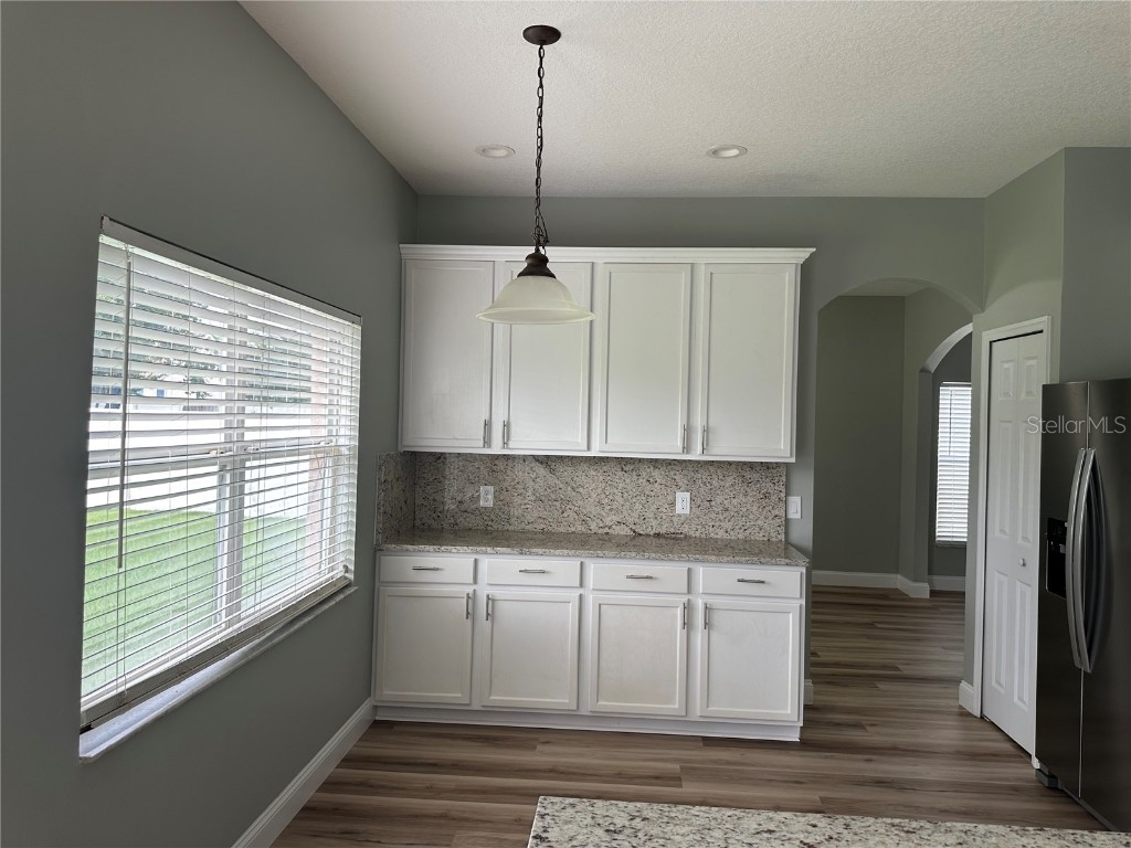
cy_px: 424
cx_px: 566
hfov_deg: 71.6
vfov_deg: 56.8
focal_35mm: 24
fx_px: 784
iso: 80
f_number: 1.78
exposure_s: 1/214
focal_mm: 6.86
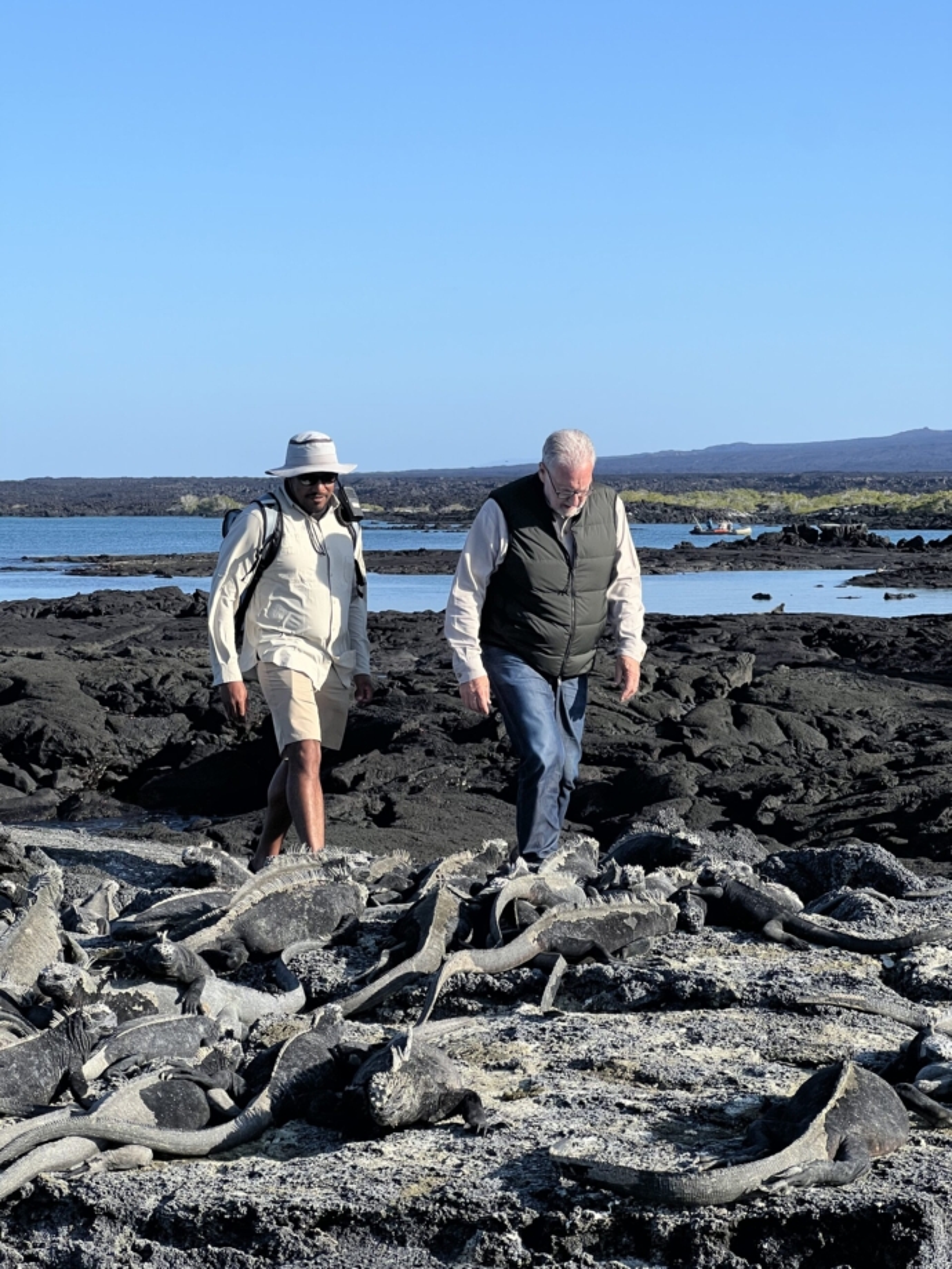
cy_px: 634
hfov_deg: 19.1
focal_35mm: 77
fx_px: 2824
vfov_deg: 25.3
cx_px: 476
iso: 32
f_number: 2.8
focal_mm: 9
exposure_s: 1/727
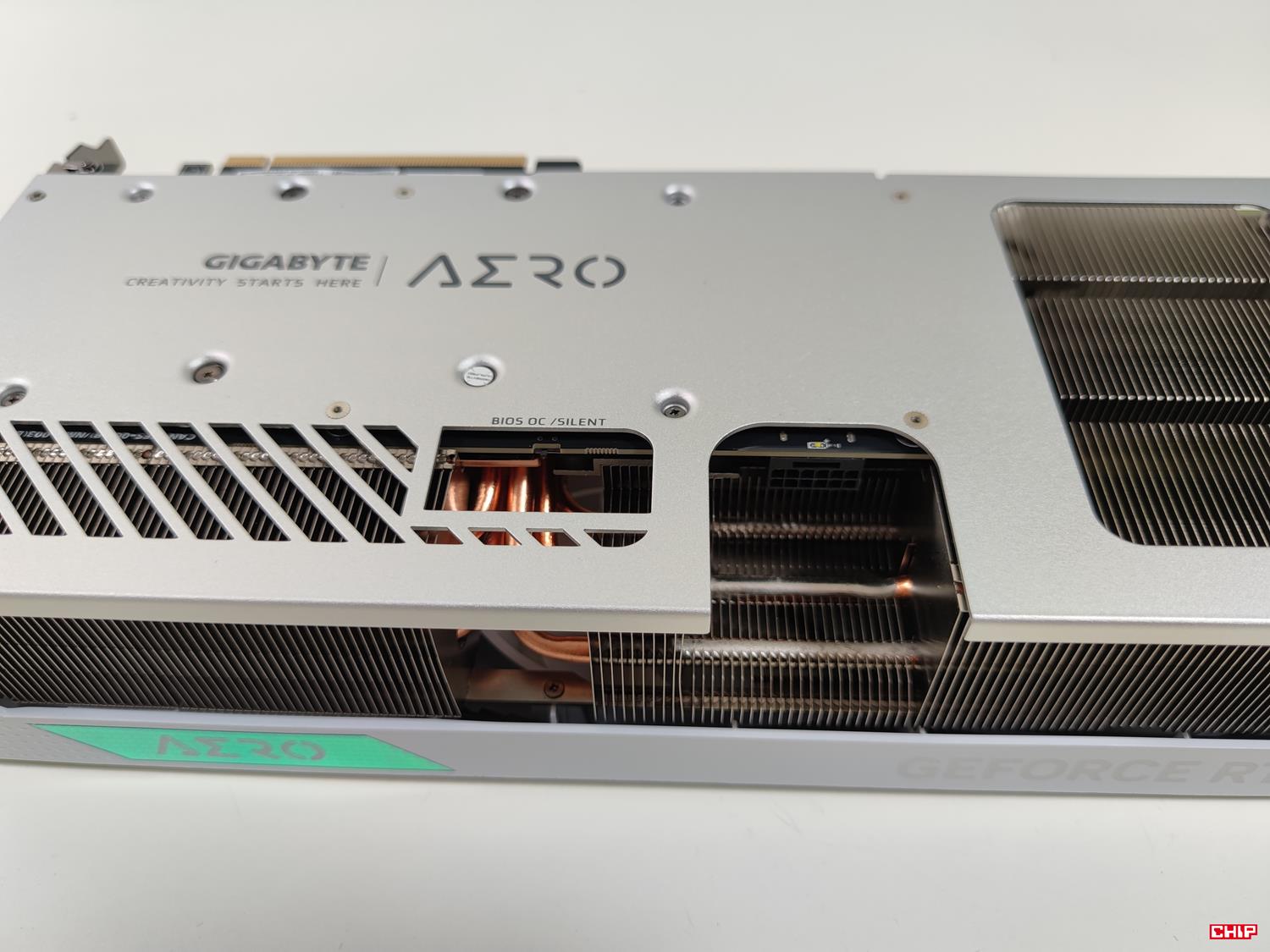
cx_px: 635
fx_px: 917
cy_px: 476
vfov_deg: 54.9
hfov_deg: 69.4
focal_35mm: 25
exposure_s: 1/100
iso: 75
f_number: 1.85
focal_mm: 6.78
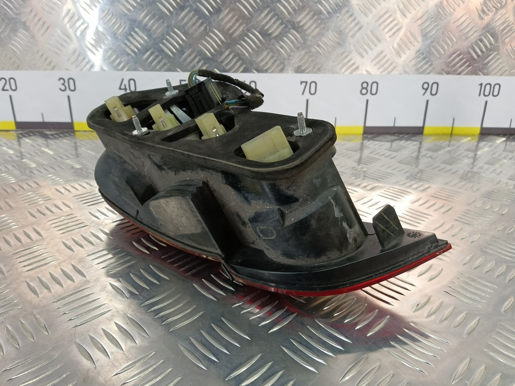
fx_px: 342
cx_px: 258
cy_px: 193
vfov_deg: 58.9
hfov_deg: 73.9
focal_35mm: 23
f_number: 1.6
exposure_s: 1/50
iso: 92
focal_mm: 4.11
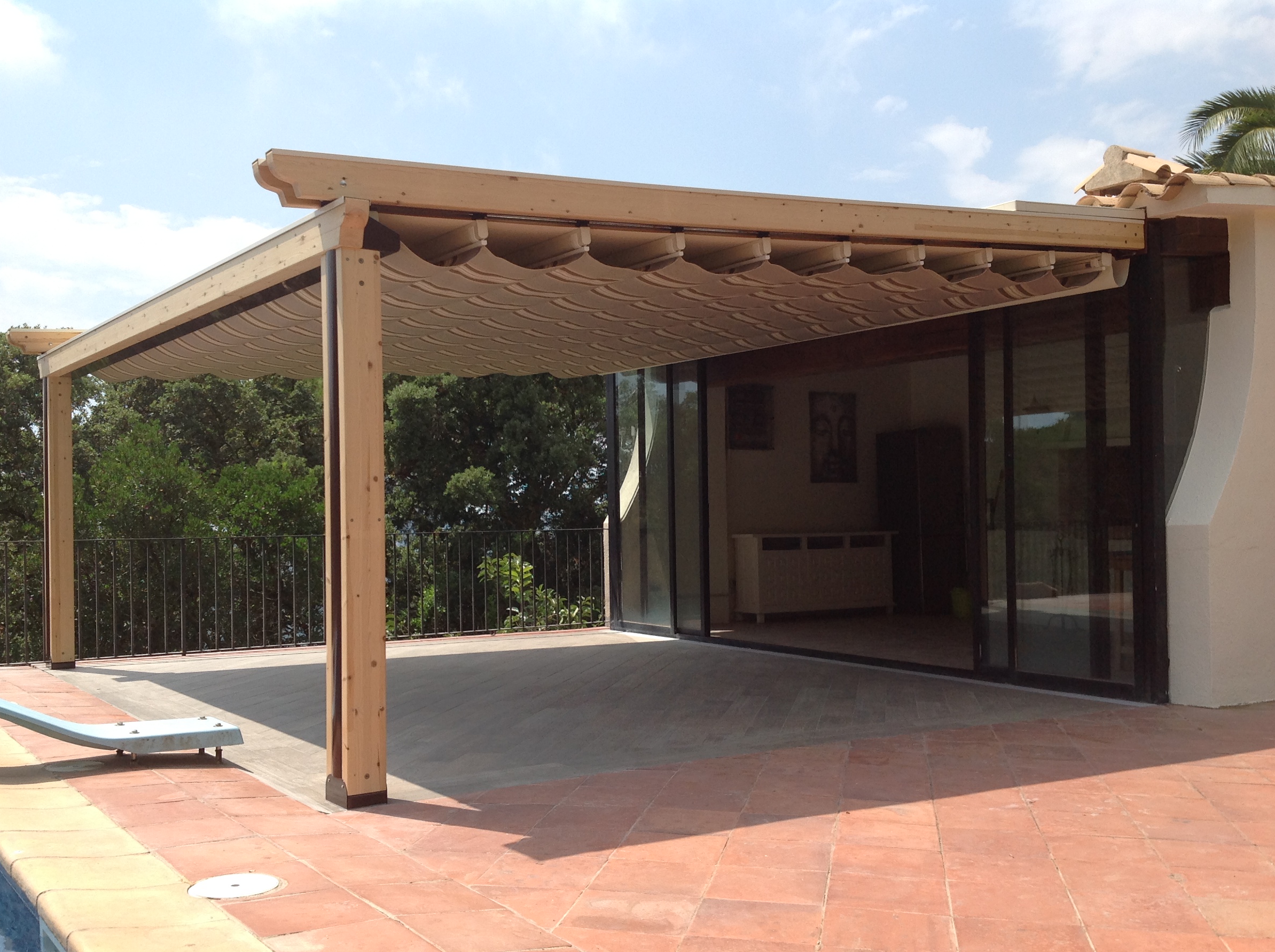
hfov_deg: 49.0
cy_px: 508
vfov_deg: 37.6
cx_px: 625
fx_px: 1398
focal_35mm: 38
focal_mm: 4.28
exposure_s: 1/1681
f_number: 2.4
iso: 50
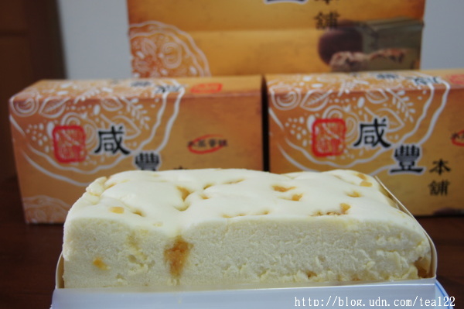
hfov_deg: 45.0
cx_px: 232
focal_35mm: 44
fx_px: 560
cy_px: 154
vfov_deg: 30.8
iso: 500
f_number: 4.5
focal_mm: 29
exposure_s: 1/50
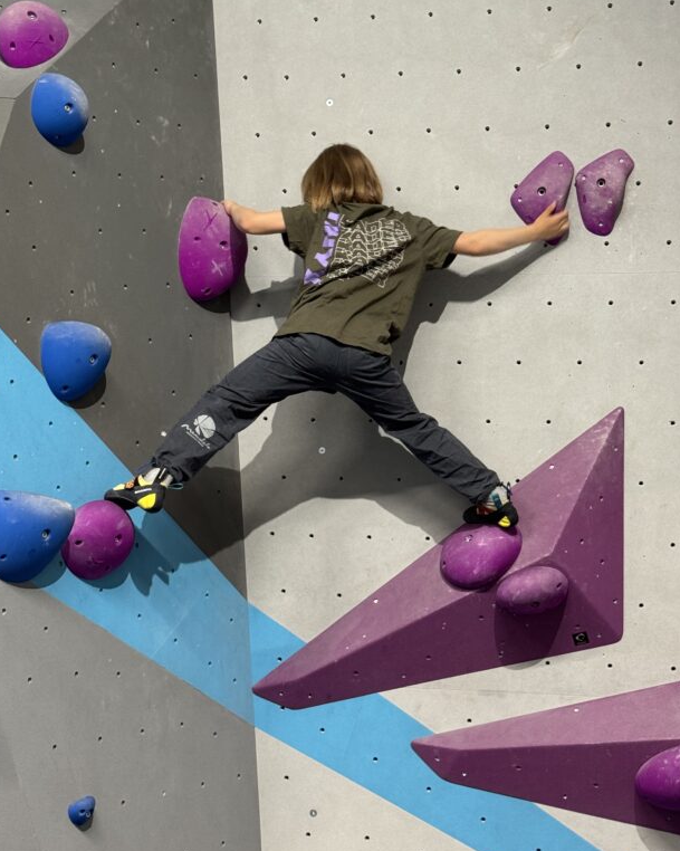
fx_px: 1586
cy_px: 401
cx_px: 290
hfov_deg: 24.2
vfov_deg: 30.0
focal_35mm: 63
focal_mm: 6.76
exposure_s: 1/60
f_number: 1.78
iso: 100
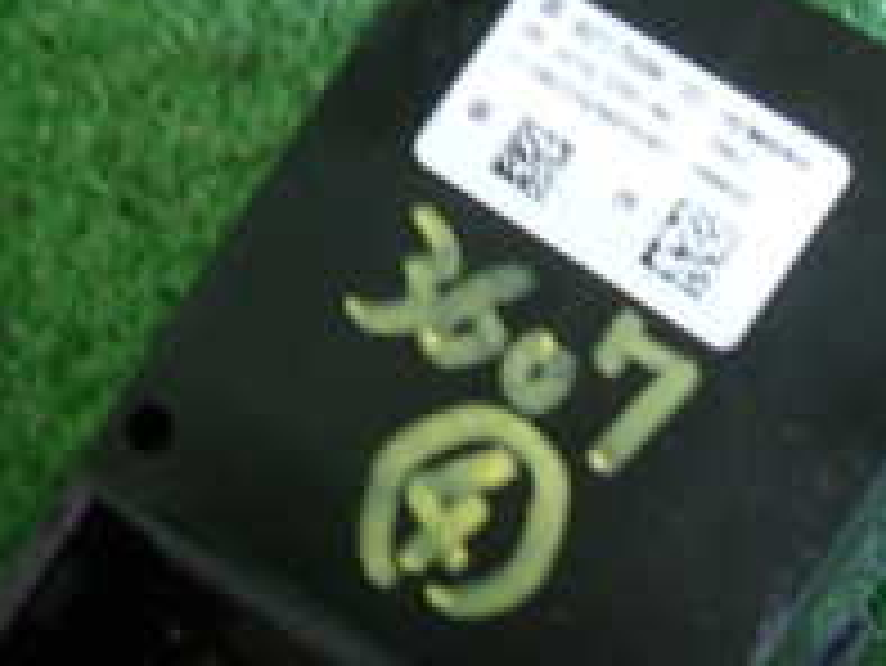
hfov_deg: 25.5
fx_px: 1946
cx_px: 594
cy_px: 634
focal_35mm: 76
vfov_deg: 19.0
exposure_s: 1/30
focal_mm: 4.5
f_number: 2
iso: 200
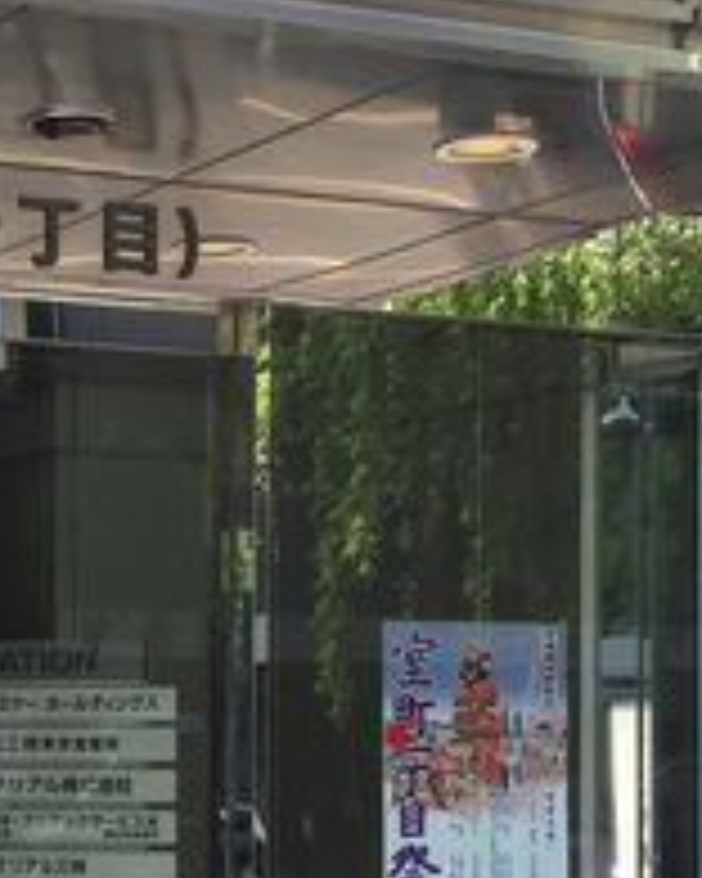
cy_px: 711
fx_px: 2415
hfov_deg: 15.7
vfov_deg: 20.3
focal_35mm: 93
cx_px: -225
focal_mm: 4.15
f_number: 2.2
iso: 32
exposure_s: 1/319
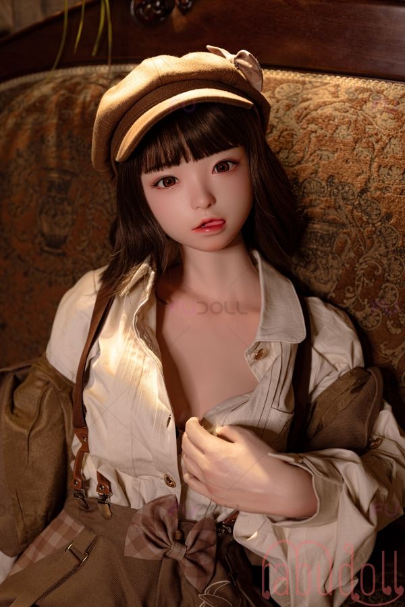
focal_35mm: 50
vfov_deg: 39.6
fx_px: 844
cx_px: 202
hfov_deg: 27.0
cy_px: 304
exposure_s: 1/200
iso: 800
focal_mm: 50
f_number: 2.8
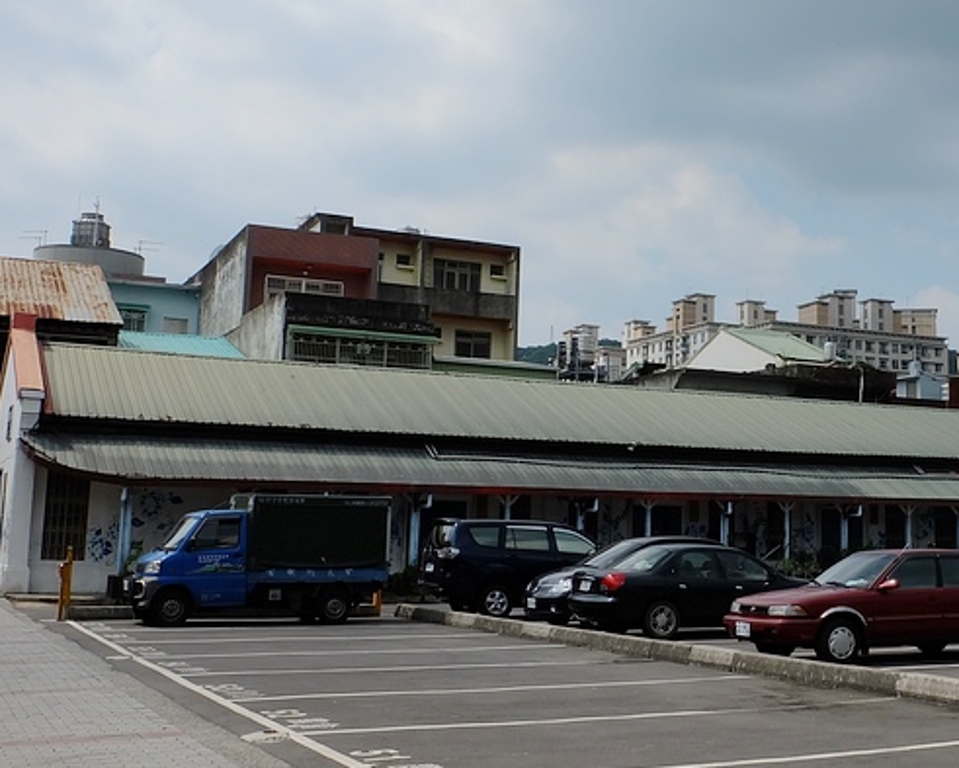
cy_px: 310
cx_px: 746
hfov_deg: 38.3
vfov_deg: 32.0
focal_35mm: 47
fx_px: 1334
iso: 400
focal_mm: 16
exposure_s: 1/350
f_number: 16
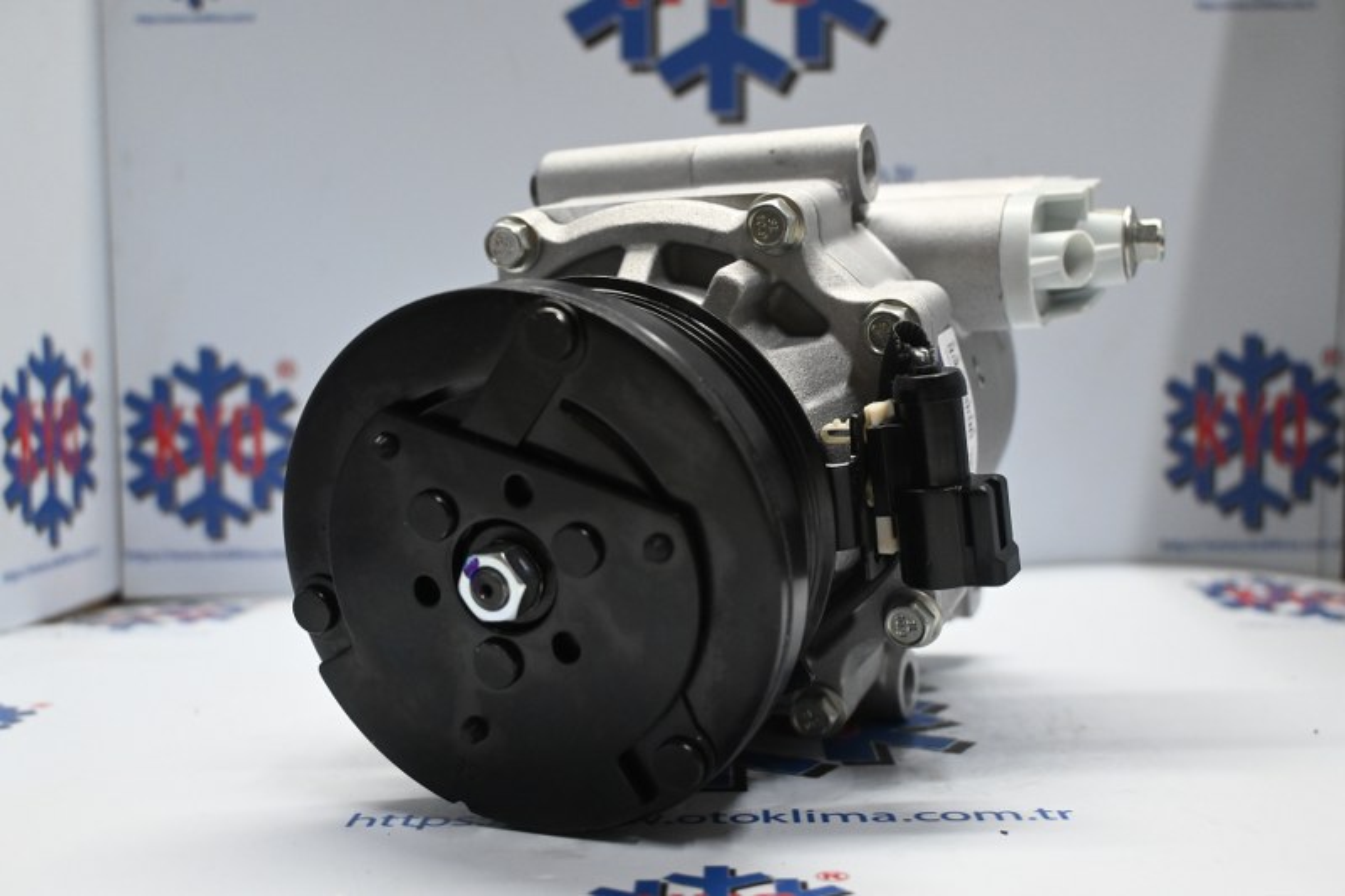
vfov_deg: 35.5
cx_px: 672
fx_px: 1401
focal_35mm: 38
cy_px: 448
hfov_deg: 51.3
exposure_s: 1/125
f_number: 4.2
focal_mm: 25
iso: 1600
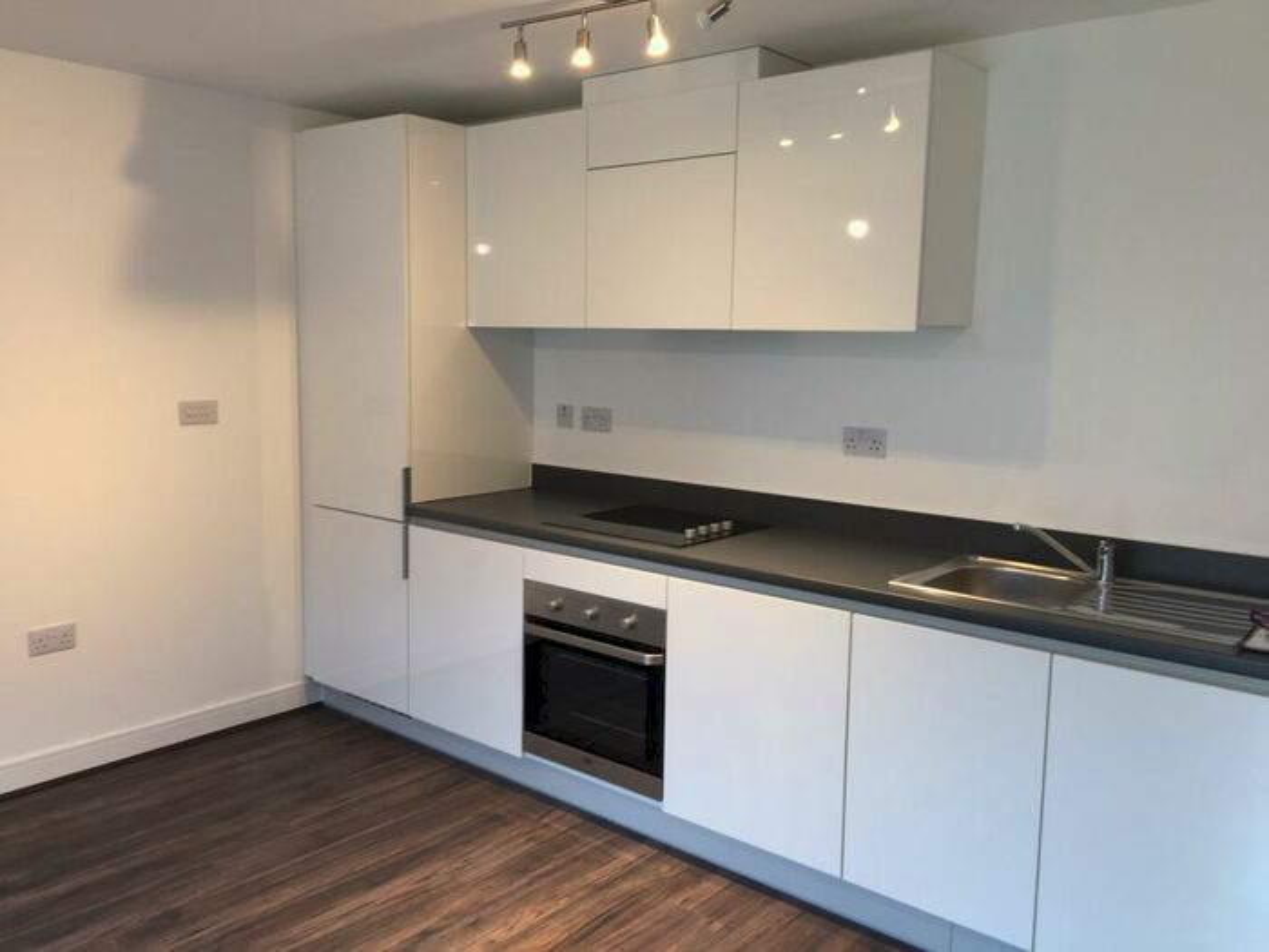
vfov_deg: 48.2
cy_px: 476
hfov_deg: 61.7
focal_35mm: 29
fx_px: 1063
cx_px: 634
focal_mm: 4.15
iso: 32
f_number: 2.2
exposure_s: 1/33
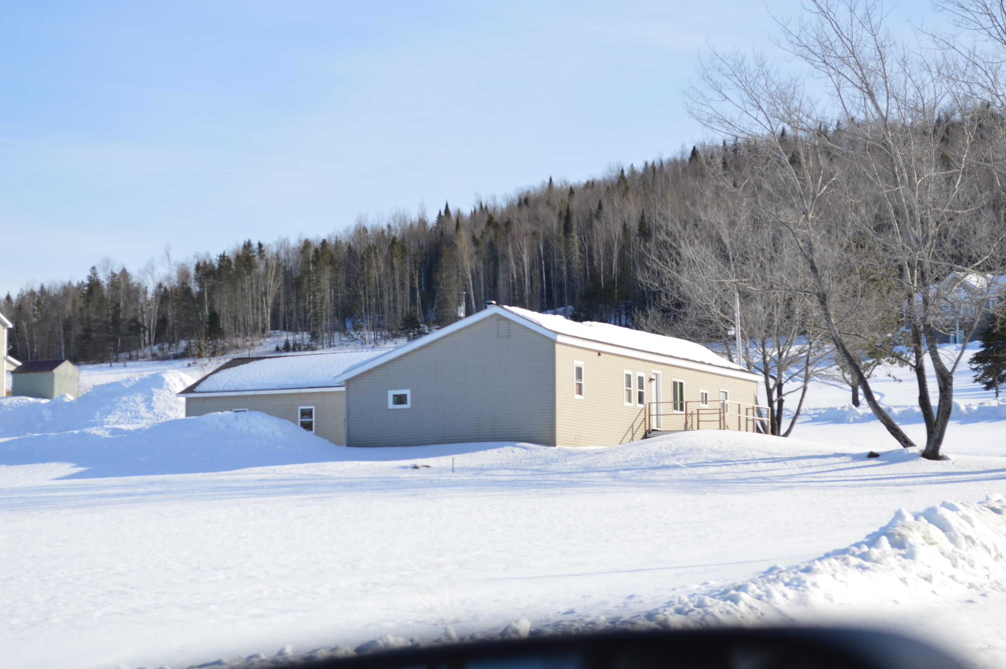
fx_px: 2303
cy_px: 334
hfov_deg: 24.6
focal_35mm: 82
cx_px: 503
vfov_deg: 16.5
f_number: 7.1
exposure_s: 1/200
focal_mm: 55
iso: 100
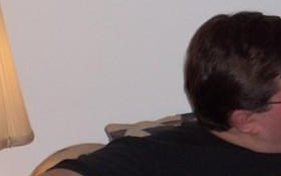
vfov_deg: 4.9
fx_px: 2076
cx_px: 314
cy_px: 72
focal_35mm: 271
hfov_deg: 7.7
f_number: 4.8
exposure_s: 1/90
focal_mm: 16.8
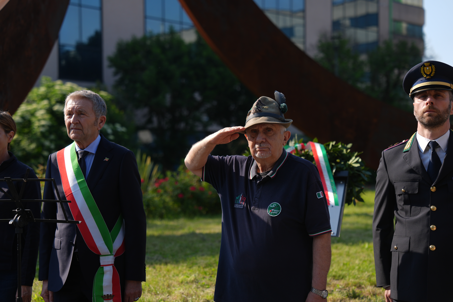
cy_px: 151
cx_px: 226
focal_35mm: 70
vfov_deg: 19.5
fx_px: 881
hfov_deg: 28.8
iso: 160
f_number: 2.8
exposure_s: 1/2000
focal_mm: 70
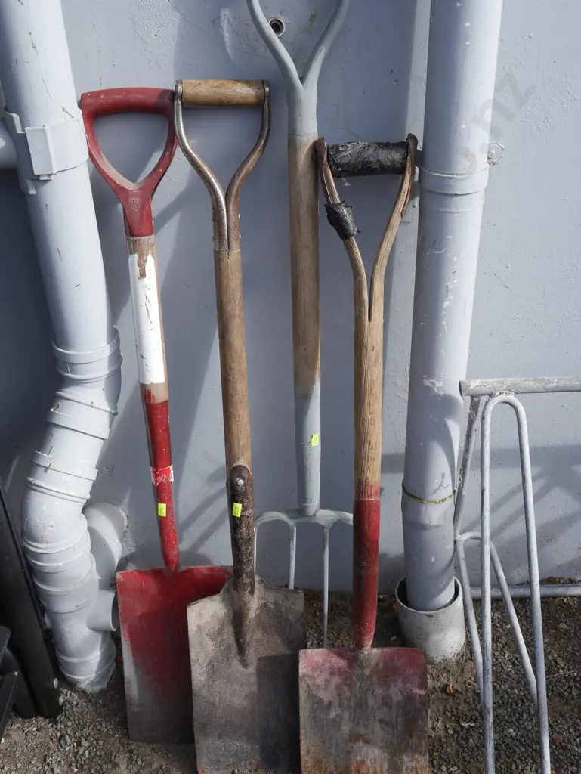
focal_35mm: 40
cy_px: 387
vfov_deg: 46.8
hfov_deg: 36.0
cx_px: 290
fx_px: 894
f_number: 7.1
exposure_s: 1/320
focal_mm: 20
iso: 200
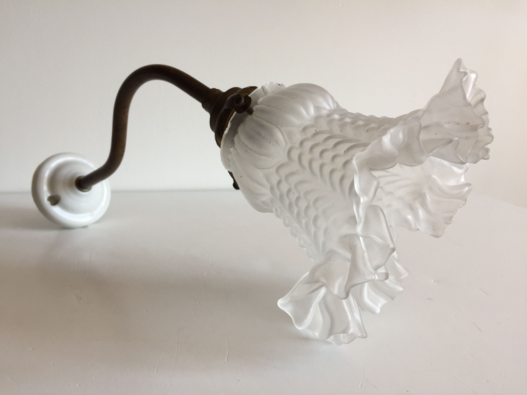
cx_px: 264
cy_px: 198
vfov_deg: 48.2
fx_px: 442
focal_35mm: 29
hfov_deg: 61.7
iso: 40
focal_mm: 4.15
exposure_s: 1/50
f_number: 2.2
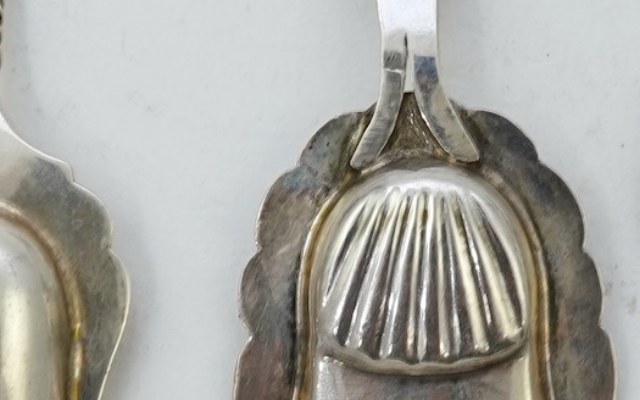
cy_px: 749
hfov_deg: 12.2
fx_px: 3000
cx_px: 430
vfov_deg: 7.4
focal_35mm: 172
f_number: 13
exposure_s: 1/50
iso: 250
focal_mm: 30
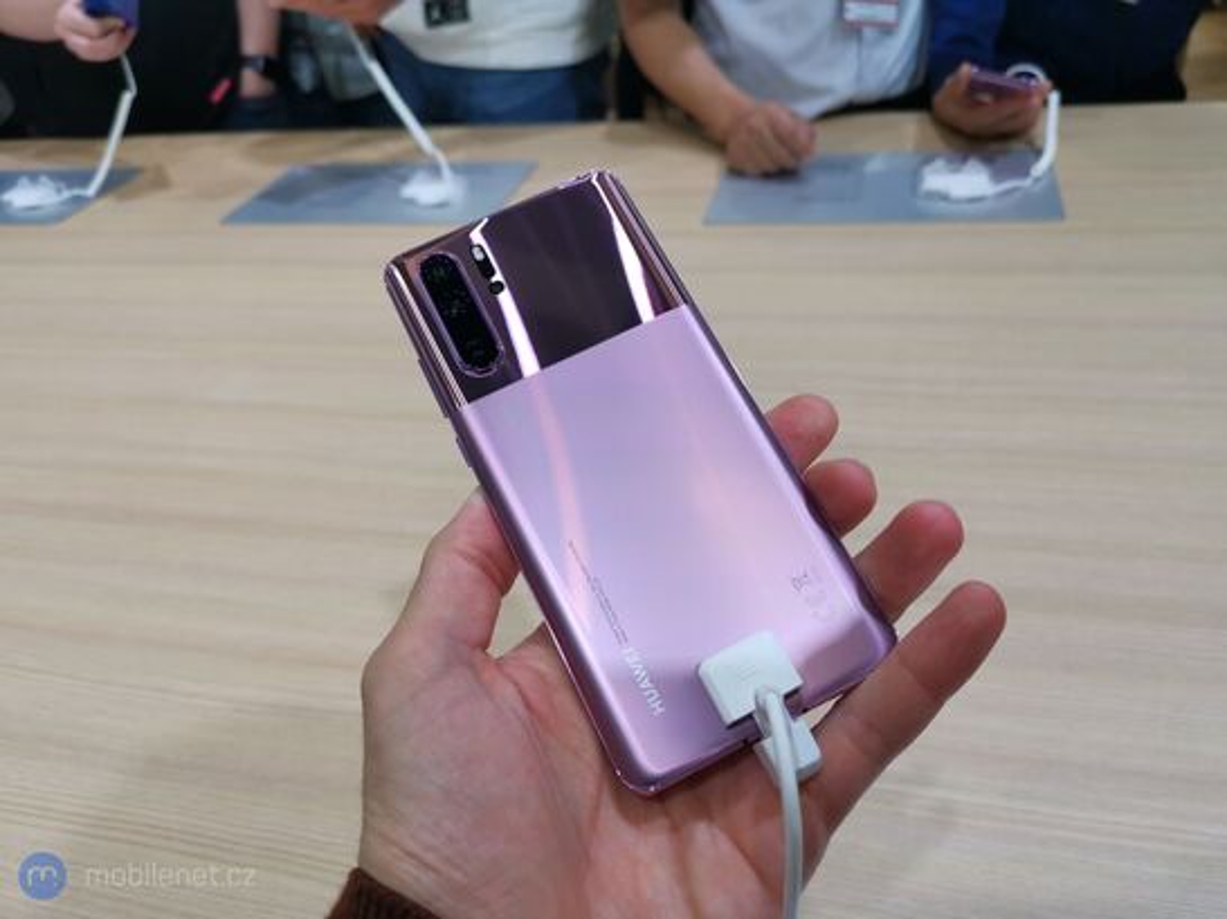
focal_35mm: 27
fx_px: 957
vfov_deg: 51.3
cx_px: 614
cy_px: 460
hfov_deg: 65.3
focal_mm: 5.58
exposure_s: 1/143
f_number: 1.8
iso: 50
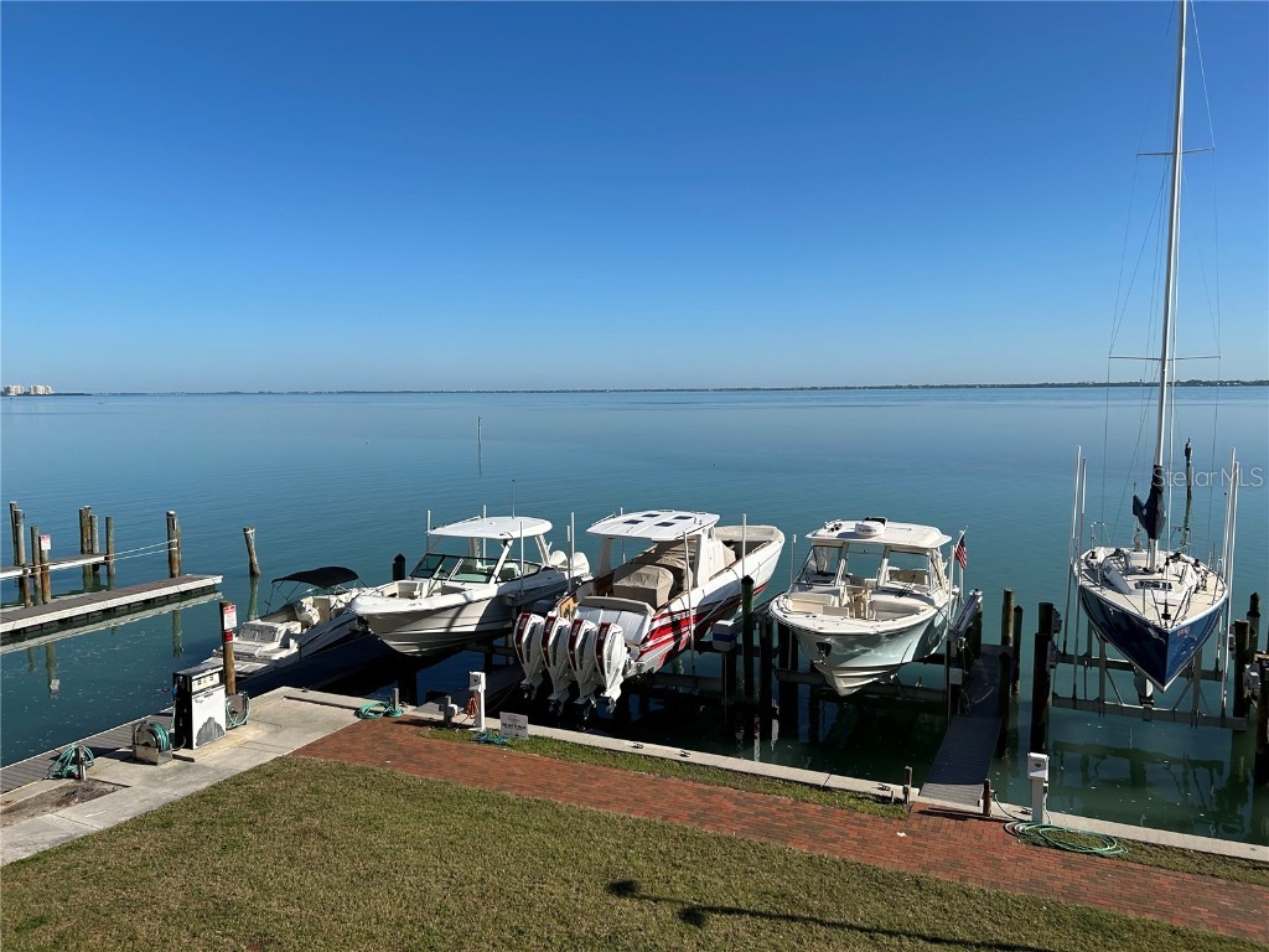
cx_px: 634
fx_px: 953
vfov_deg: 53.1
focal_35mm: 26
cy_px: 476
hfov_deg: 67.3
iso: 50
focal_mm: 5.7
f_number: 1.5
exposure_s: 1/5882
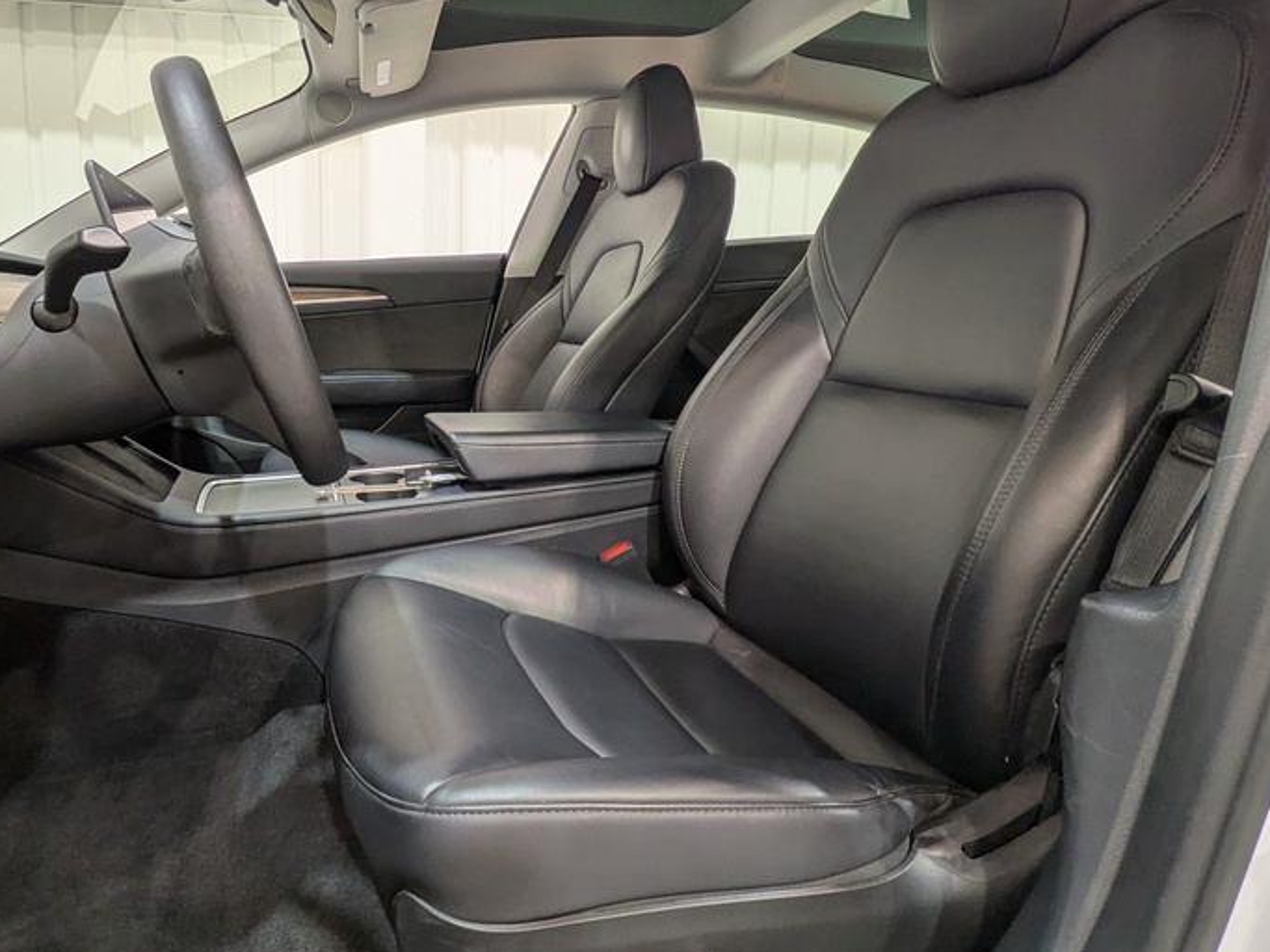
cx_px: 424
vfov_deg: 63.2
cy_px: 413
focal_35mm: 21
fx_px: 770
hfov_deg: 76.5
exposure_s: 1/24
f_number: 2.2
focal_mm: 1.83
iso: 55
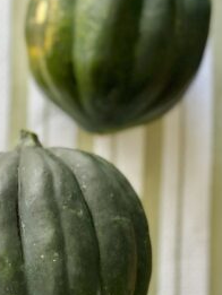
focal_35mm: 92
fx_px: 786
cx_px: 39
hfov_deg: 15.9
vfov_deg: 21.3
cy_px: 175
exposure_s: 1/79
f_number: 1.78
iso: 125
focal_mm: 6.86
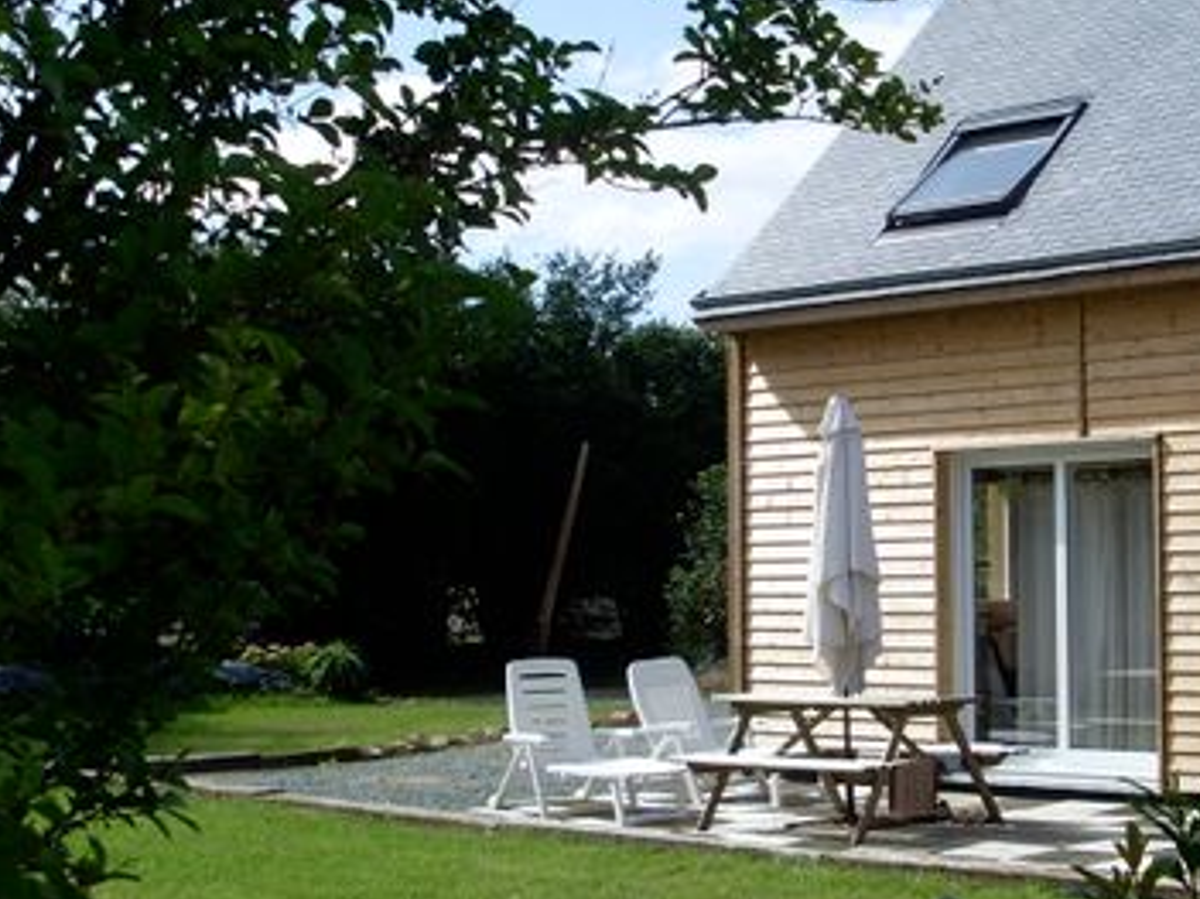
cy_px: 420
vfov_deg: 22.6
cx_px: 957
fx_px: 2253
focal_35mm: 65
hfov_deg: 29.2
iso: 80
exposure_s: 1/250
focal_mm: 6.3
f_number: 7.7
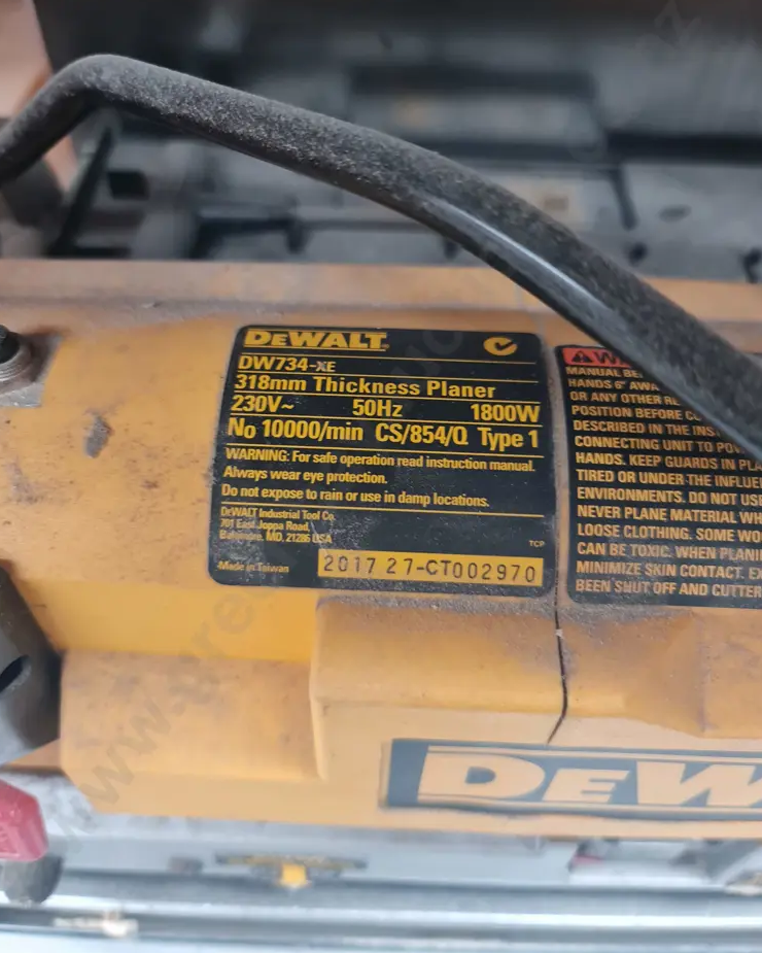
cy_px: 431
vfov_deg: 63.9
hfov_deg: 53.2
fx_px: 761
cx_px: 370
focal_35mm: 27
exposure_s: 1/50
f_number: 1.8
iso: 320
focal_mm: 7
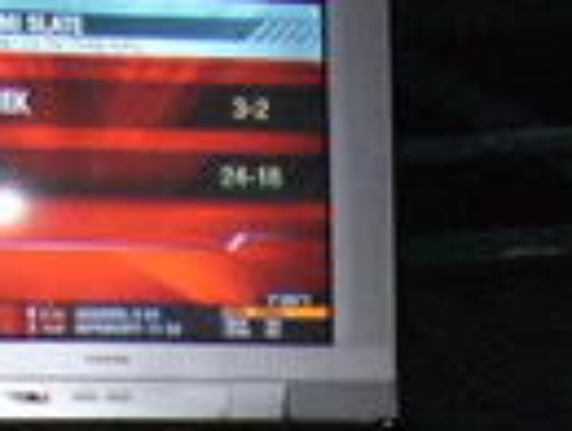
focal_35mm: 215
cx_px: 1184
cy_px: 1297
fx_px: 3559
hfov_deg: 8.6
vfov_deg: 6.3
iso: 400
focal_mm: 5.8
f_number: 2.8
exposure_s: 1/60
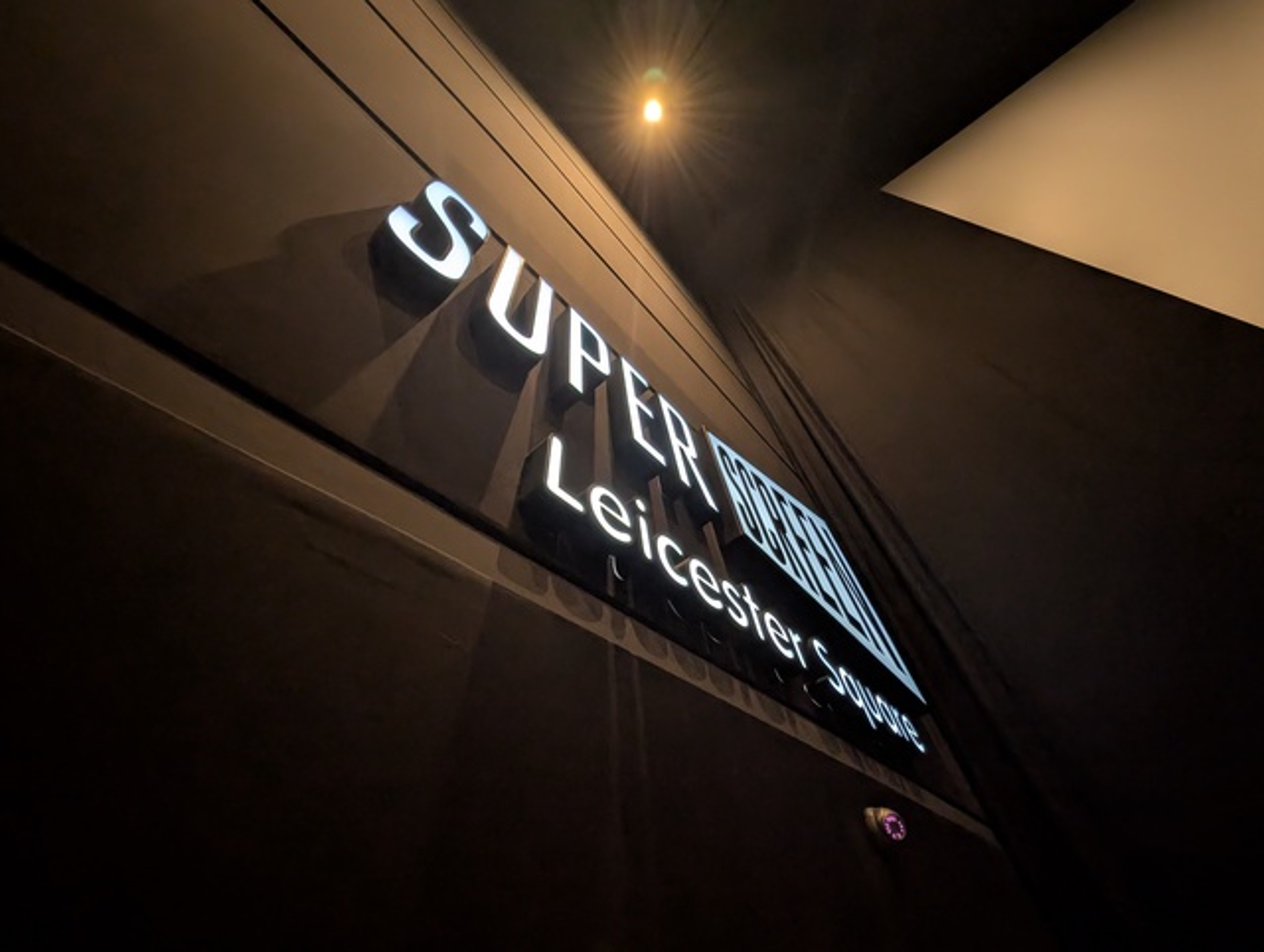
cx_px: 632
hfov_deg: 110.5
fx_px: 439
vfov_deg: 94.6
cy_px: 476
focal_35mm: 12
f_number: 1.95
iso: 373
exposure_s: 1/24
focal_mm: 2.23
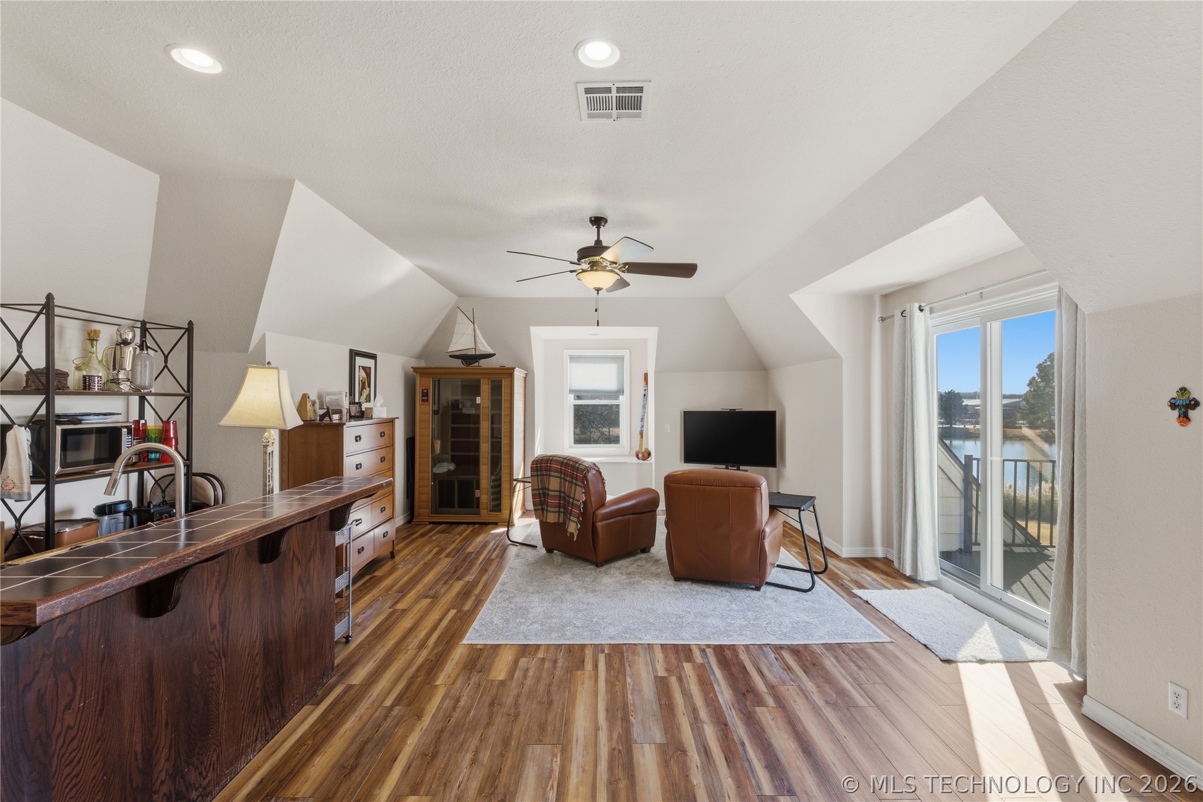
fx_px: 535
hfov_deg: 96.7
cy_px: 401
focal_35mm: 16
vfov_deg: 73.7
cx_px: 602
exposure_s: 1/500
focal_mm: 16
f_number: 13
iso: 640
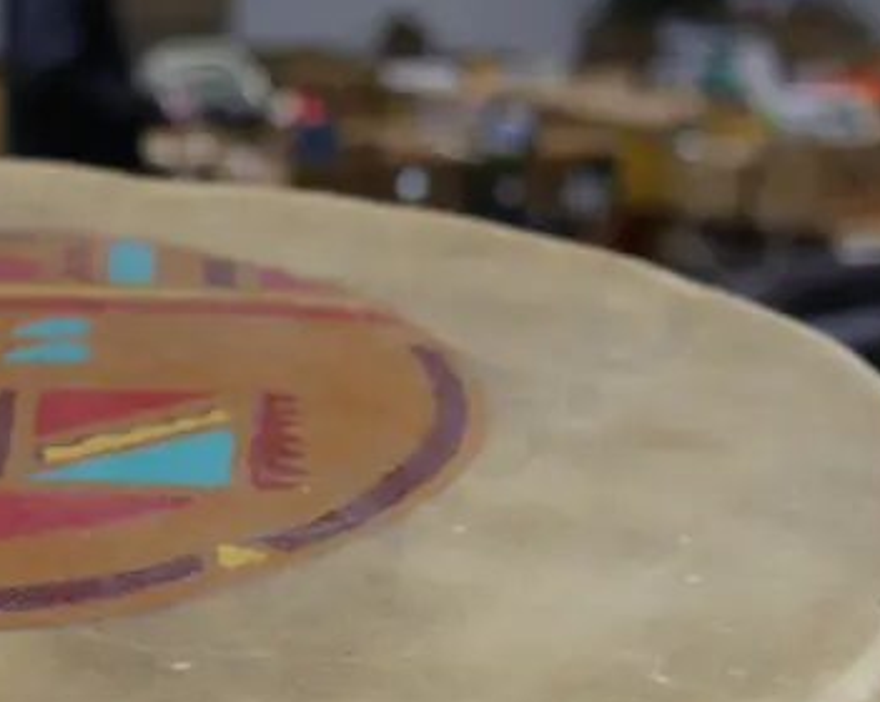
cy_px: 796
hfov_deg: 19.2
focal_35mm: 97
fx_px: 2524
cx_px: -10
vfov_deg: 15.4
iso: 250
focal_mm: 17
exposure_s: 1/60
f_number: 4
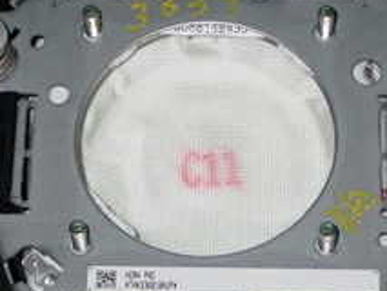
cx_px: 240
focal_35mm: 152
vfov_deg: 9.8
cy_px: 213
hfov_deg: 13.0
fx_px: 1700
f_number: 10
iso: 800
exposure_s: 1/50
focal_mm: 9.65
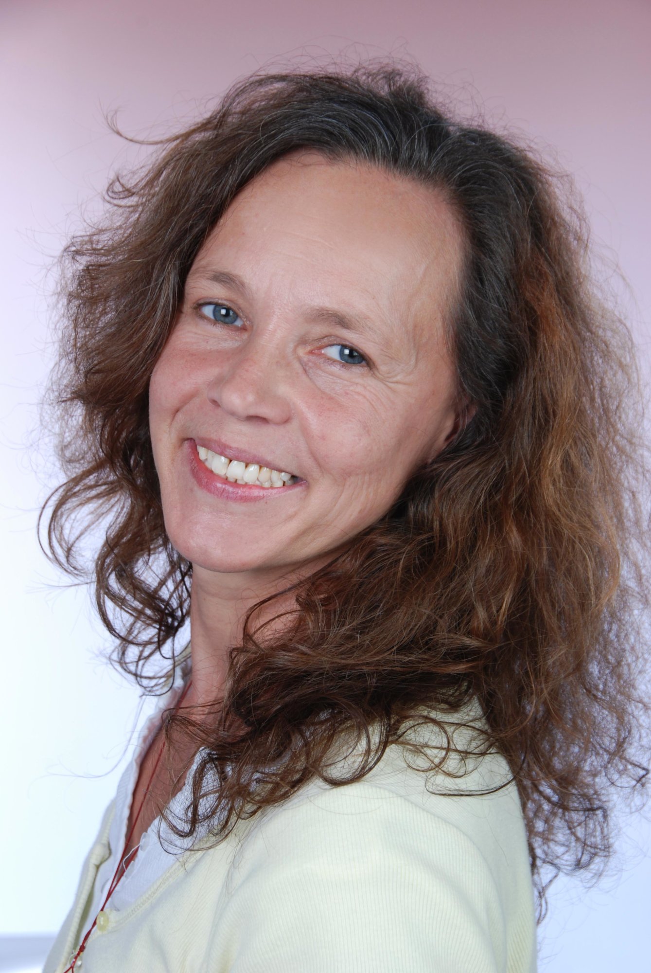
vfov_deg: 19.4
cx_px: 326
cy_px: 486
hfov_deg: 13.1
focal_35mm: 105
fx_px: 2840
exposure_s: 1/100
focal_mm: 70
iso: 200
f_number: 9
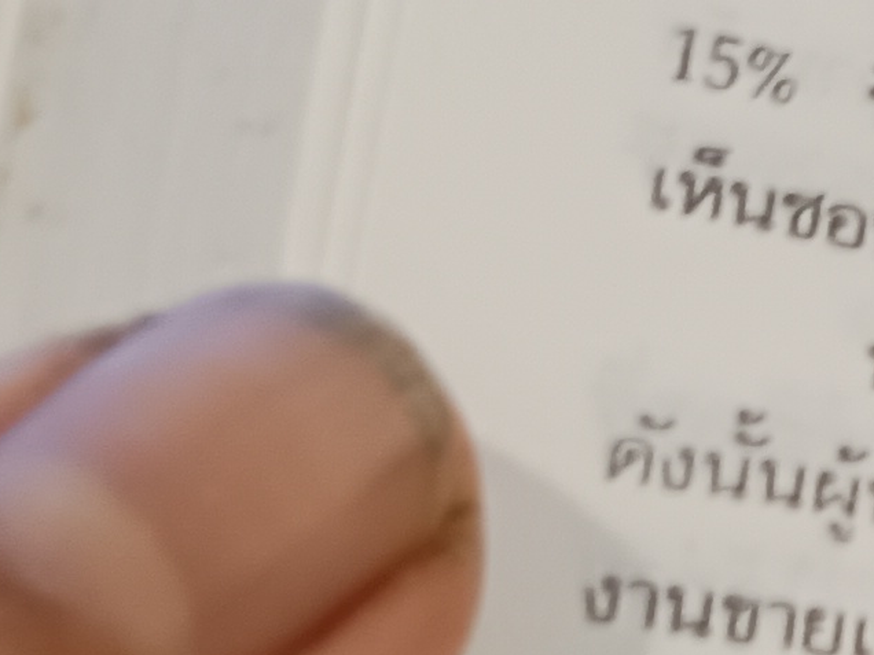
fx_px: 3813
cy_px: 698
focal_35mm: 151
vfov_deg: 9.7
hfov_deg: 10.1
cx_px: 2508
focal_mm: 5.31
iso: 157
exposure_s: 1/50
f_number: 1.7
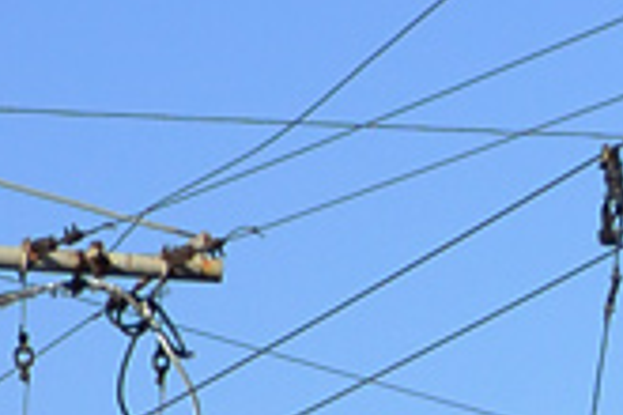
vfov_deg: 3.0
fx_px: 7943
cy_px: 1019
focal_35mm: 459
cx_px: 1499
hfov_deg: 4.4
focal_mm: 42
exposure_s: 1/1250
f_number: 5.6
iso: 200
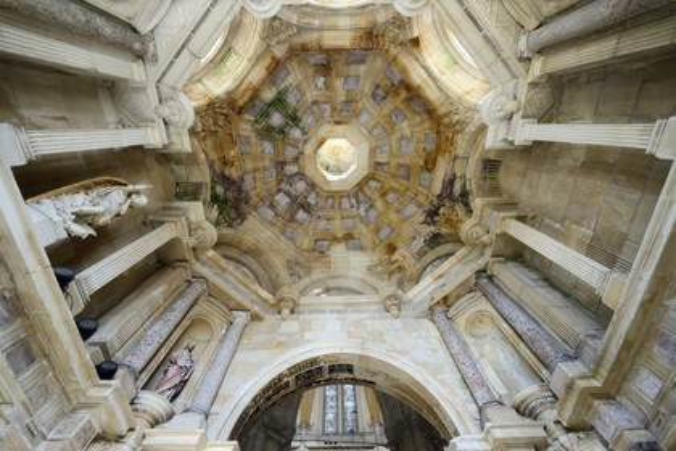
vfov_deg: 81.2
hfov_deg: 104.3
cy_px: 226
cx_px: 338
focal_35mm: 14
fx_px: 263
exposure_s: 1/60
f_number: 8
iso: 800
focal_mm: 14
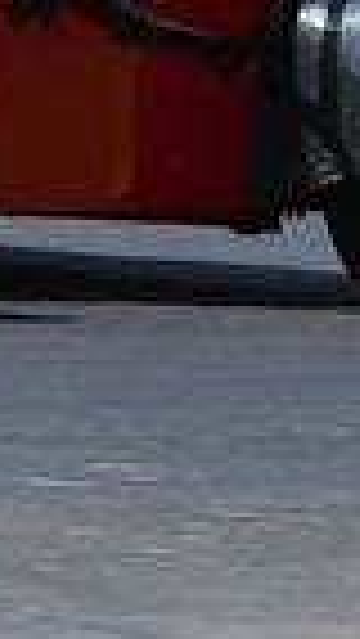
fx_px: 41884
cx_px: -418
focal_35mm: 2471
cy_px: -130
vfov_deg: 0.9
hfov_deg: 0.5
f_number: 11
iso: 500
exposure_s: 1/640
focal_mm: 280
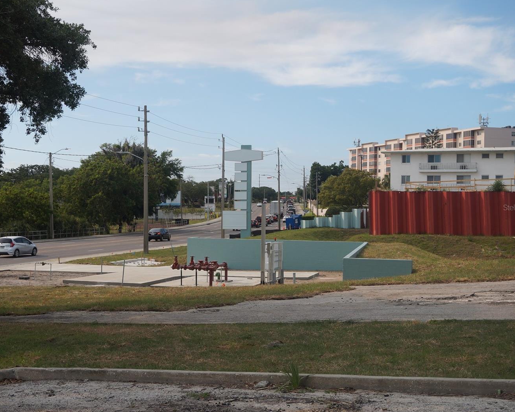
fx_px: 838
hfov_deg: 34.1
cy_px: 207
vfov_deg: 27.6
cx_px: 223
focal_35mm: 55
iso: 200
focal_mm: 32
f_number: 5.6
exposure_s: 1/1000
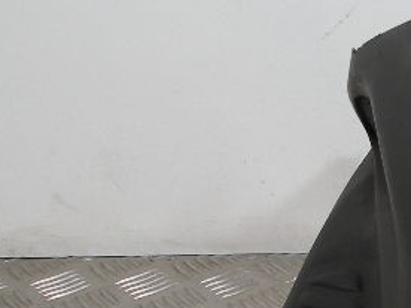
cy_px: 345
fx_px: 1187
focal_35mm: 100
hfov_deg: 16.5
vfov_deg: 14.4
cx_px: 730
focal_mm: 4.7
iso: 64
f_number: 3.2
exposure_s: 1/61.6
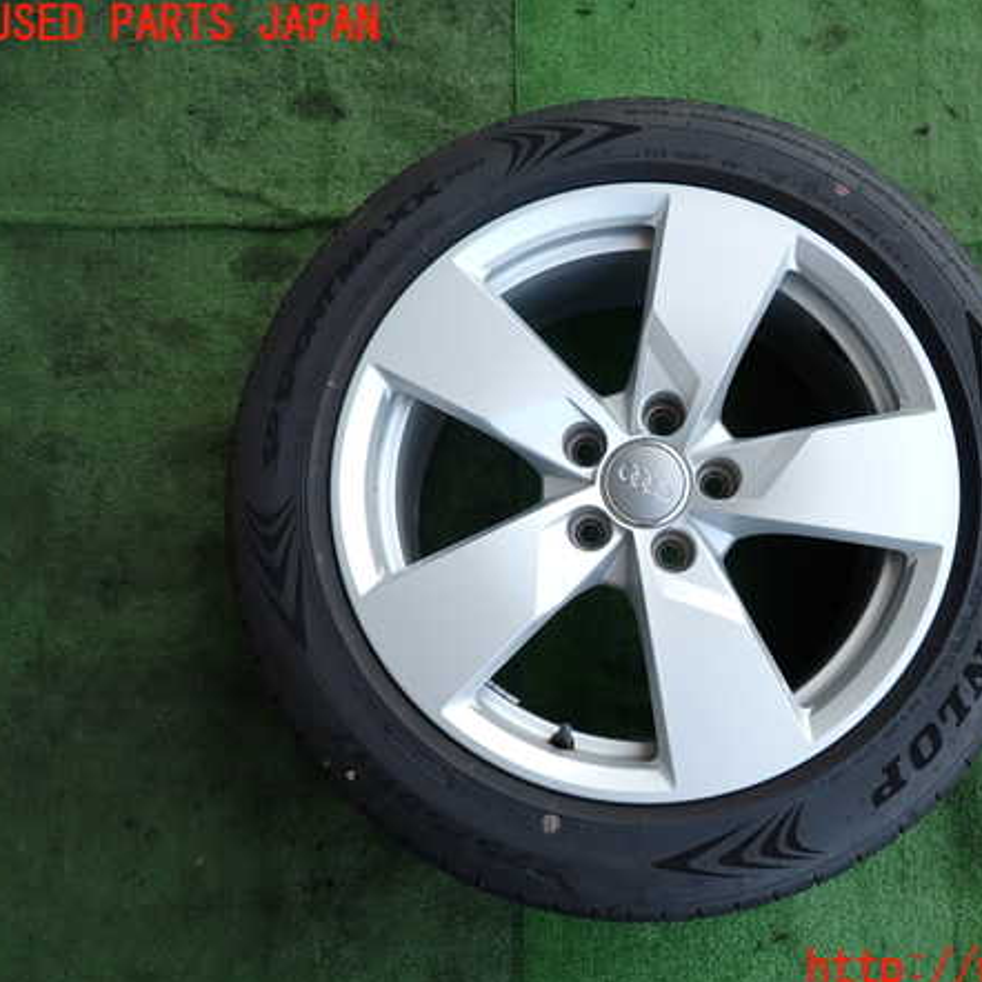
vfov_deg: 54.0
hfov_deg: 53.1
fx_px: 963
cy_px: 498
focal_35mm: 30
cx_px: 642
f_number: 2
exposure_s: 1/200
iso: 100
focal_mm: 4.5
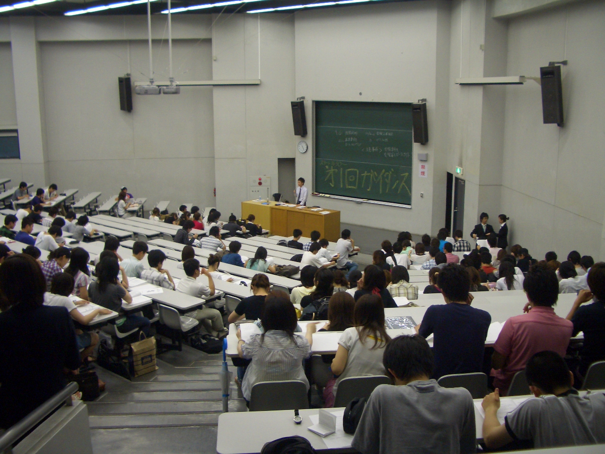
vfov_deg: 40.7
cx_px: 302
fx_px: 612
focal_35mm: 35
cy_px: 227
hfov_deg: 52.6
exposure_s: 1/40
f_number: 2.6
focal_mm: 5.8
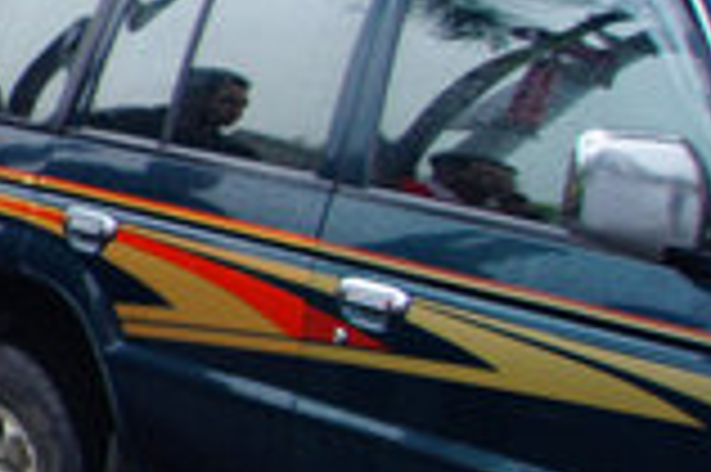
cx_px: -968
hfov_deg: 12.6
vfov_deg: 10.7
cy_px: 245
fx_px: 2525
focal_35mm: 128
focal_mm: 18
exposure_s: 1/200
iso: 200
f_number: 3.5
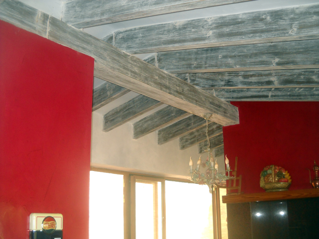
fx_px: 378
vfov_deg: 35.1
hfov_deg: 45.8
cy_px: 120
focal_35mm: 41
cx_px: 160
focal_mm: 6.72
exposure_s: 1/30
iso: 200
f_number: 3.1
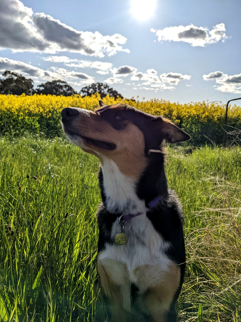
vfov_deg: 65.3
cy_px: 161
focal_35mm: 27
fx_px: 251
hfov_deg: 51.4
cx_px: 120
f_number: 1.73
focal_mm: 4.38
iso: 61
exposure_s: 1/11765
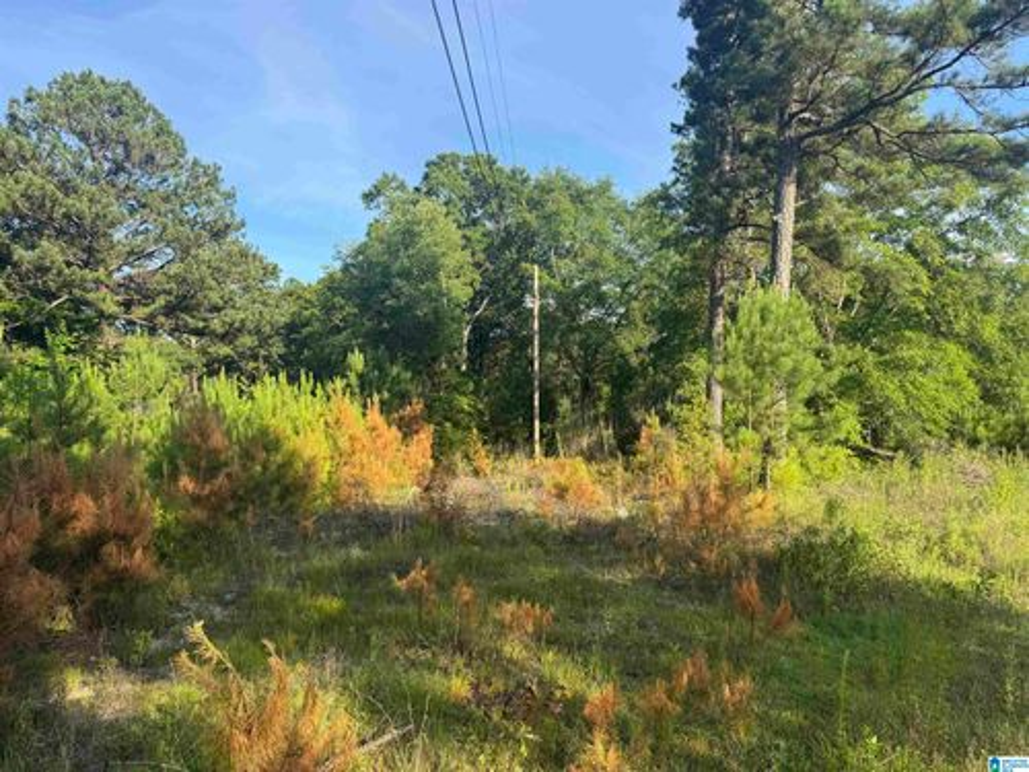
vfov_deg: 56.8
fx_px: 713
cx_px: 514
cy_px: 386
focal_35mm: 24
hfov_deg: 71.6
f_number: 1.78
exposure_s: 1/1637
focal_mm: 6.76
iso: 80
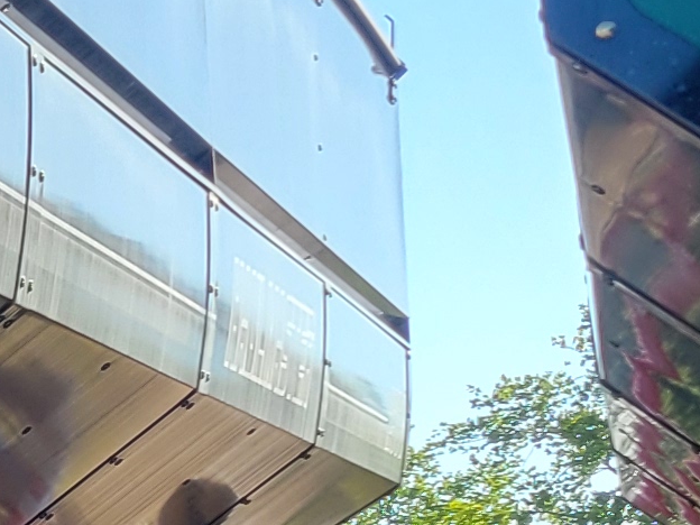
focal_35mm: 168
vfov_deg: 8.7
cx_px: -1431
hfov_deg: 9.3
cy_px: 715
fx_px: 3397
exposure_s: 1/523
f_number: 1.8
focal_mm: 5.4
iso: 40
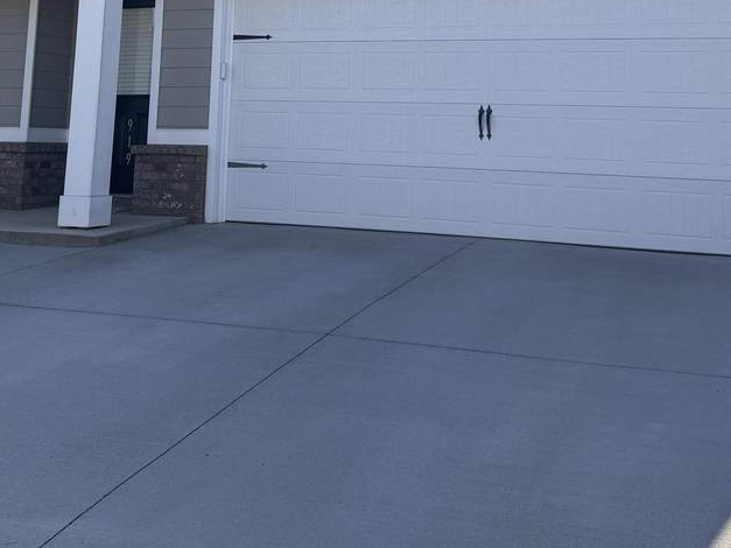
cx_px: 344
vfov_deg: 27.8
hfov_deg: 38.9
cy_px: -10
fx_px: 1035
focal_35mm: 49
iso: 80
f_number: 1.78
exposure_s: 1/2710
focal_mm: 6.76
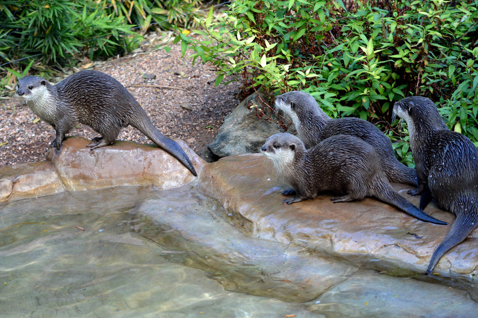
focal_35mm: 104
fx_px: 1380
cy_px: 159
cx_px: 237
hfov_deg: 19.7
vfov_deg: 13.1
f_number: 4.5
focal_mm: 68
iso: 800
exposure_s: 1/400
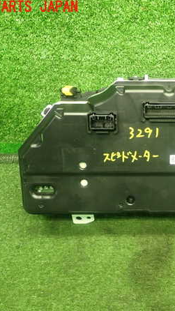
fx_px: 363
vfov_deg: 46.4
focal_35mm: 44
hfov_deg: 26.2
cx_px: 160
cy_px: 156
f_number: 2.3
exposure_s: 1/30
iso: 320
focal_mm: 5.4
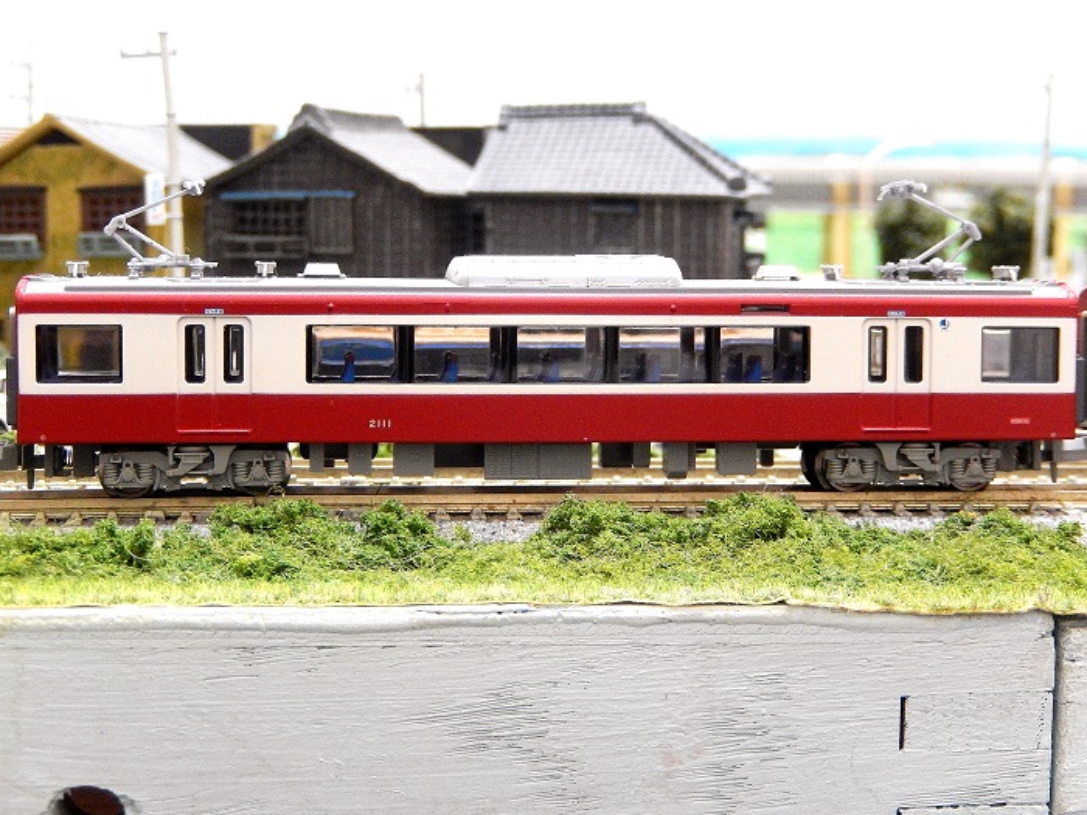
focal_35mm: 73
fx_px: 2292
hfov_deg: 26.7
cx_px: 544
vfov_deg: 20.2
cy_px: 408
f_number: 4.9
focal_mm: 13.1
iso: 800
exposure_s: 1/8
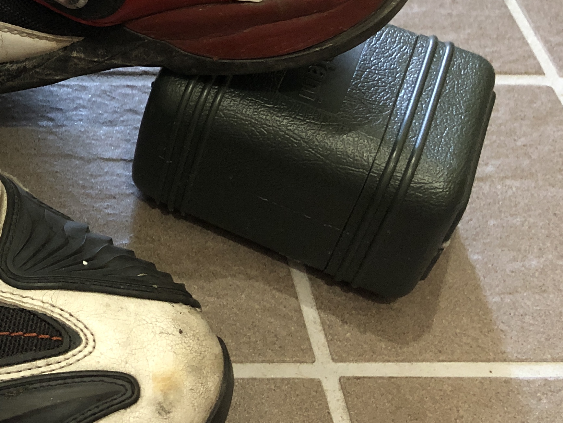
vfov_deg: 22.1
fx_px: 1057
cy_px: 45
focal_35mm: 65
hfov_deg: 27.1
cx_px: -72
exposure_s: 1/9
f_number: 1.8
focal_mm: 3.99
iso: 100
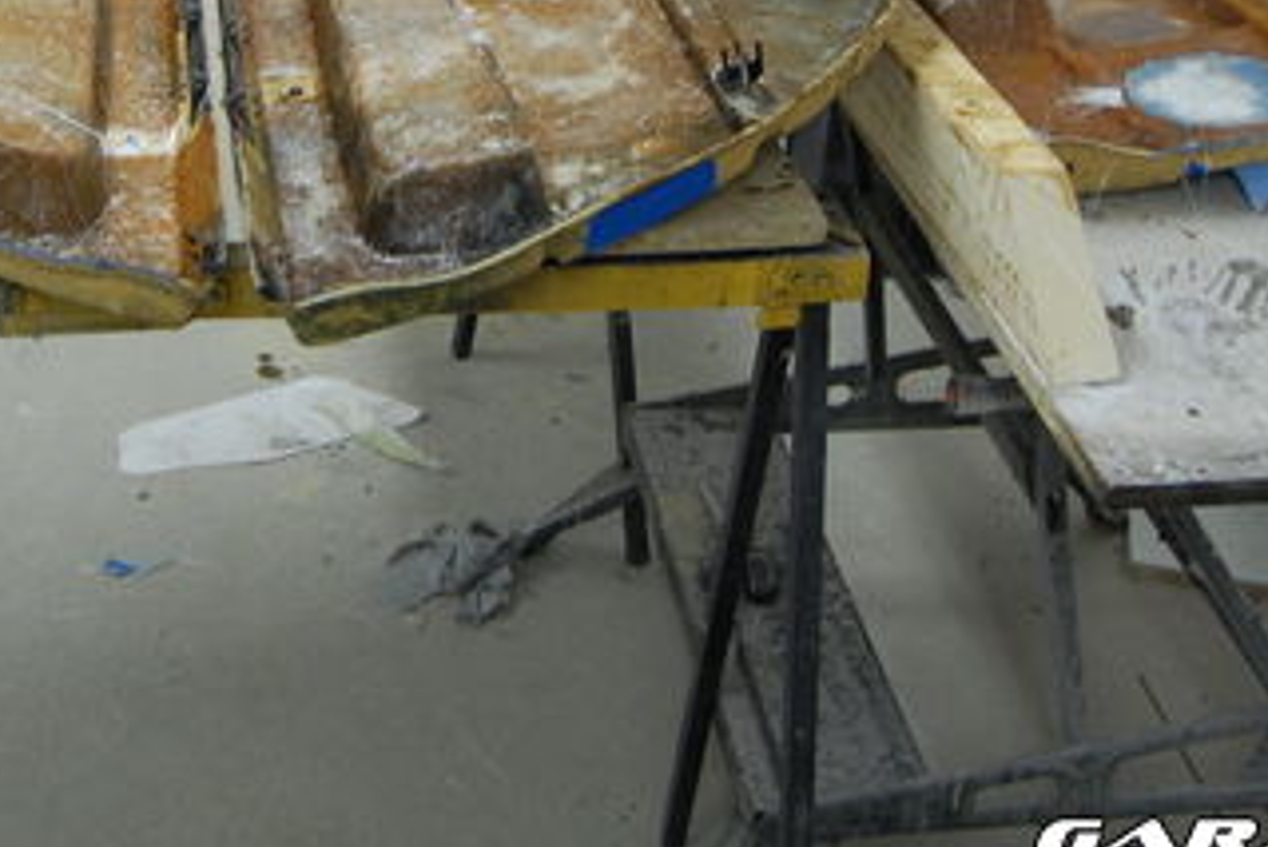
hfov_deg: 34.8
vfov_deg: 23.0
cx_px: 445
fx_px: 2008
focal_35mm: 57
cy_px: 36
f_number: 3.5
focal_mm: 19
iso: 800
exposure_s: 1/20
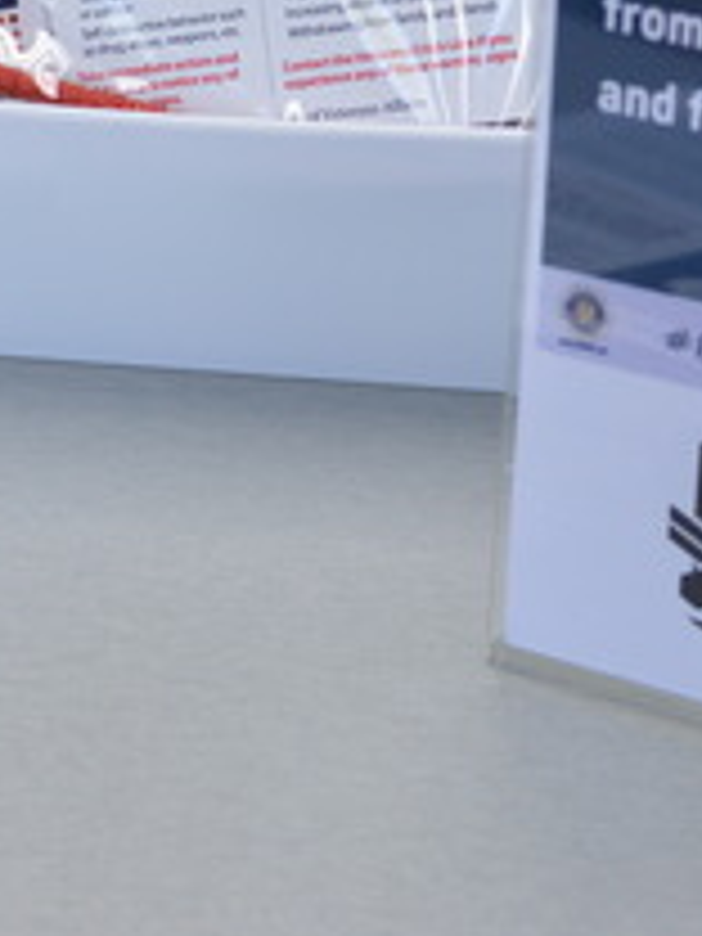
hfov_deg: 11.0
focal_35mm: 135
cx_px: 281
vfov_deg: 14.4
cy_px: 112
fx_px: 3658
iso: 400
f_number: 4.5
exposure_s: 1/80
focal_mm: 35
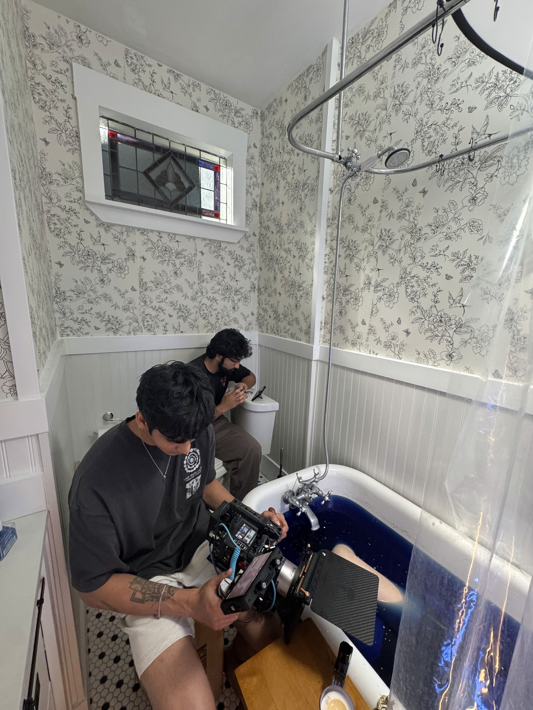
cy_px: 355
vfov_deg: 102.1
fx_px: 287
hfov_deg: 85.7
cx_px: 266
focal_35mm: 14
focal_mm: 2.22
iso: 250
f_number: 2.2
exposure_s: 1/120
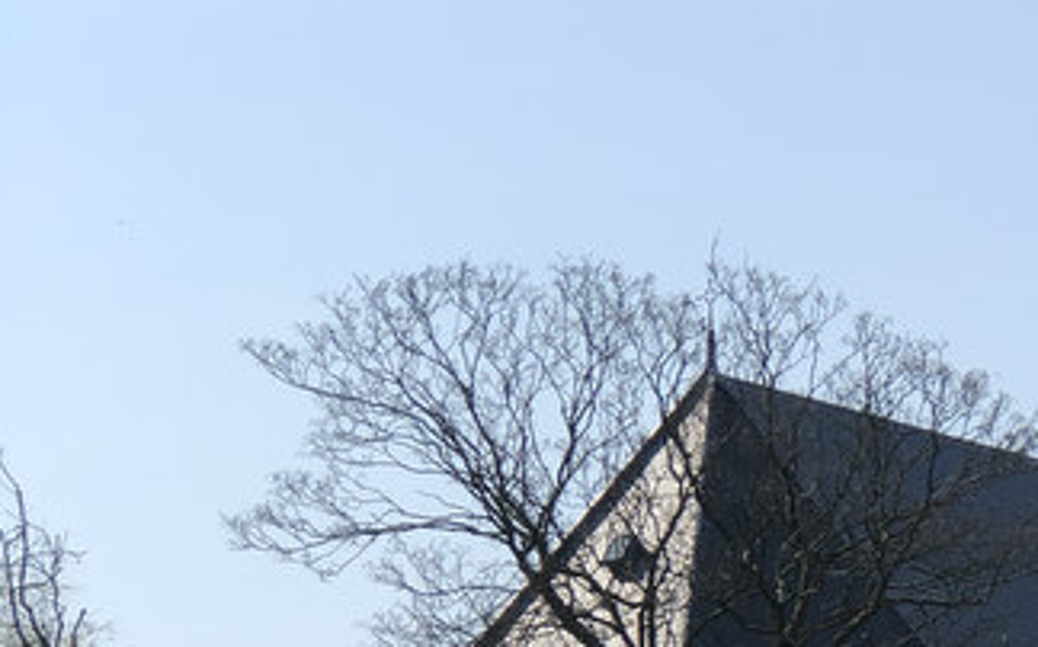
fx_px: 4919
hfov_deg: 11.9
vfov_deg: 7.4
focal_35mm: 174
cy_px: 865
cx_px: 1108
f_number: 2.8
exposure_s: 1/1215
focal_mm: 6.6
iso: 20
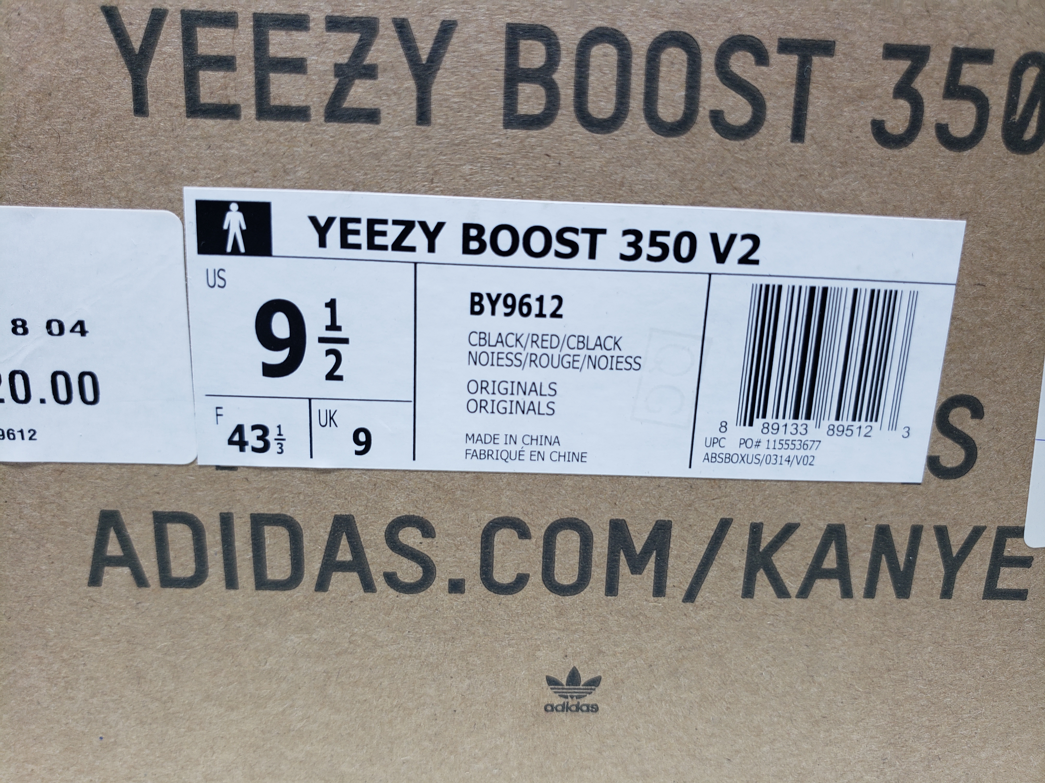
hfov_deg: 67.3
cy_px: 392
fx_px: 785
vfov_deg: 53.1
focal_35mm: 26
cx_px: 522
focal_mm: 4.3
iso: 50
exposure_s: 1/120
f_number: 1.5
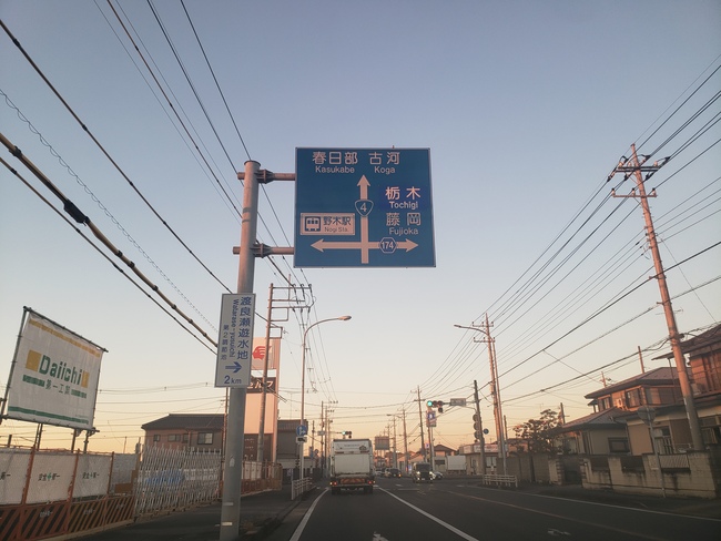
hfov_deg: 67.3
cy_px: 270
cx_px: 360
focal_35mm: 26
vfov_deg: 53.1
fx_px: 542
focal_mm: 4.3
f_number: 2.4
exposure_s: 1/100
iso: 50
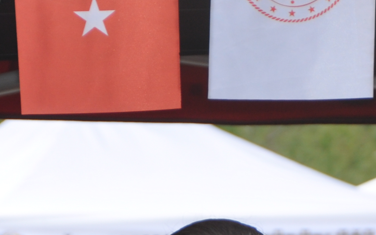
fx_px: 6281
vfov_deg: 2.1
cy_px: 490
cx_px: -237
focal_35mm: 613
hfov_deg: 3.4
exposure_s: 1/200
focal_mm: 98
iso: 200
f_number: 6.3
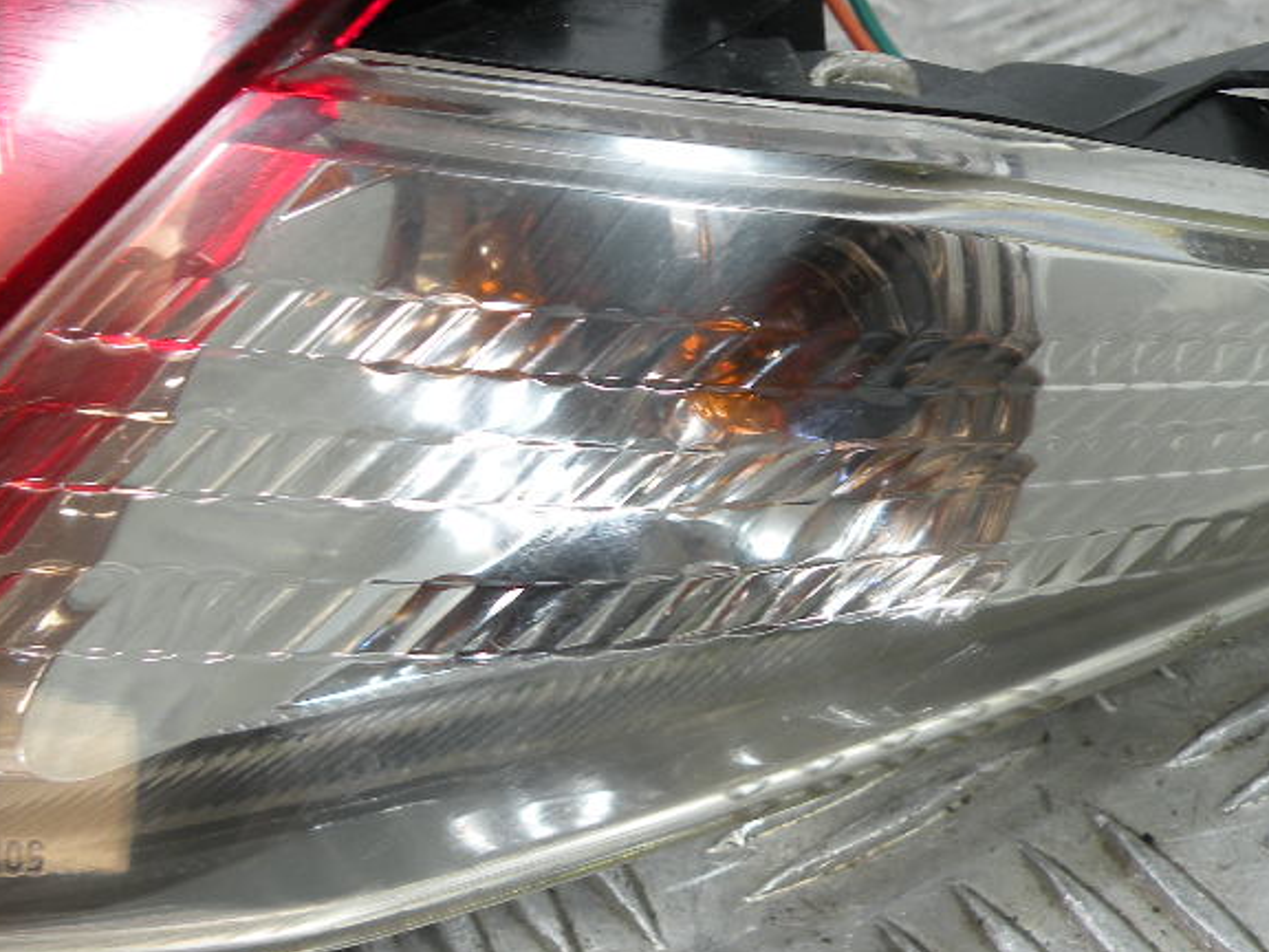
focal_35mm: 48
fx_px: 1760
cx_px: 729
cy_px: 419
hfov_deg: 39.6
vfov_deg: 30.2
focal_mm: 4.7
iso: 64
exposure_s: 1/64.8
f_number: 2.8
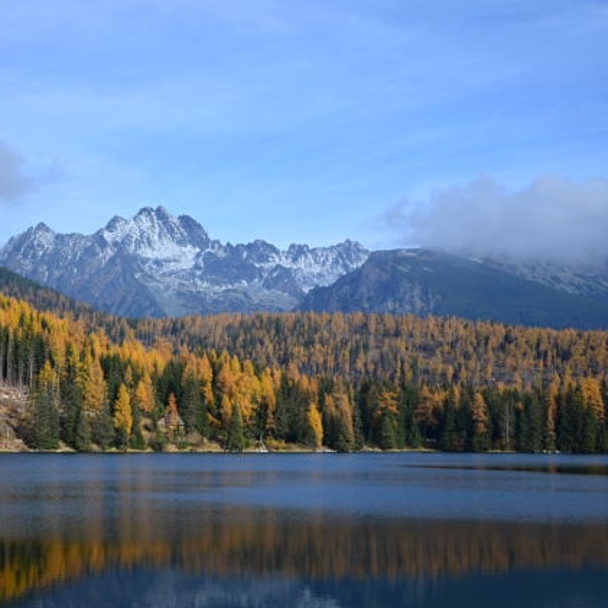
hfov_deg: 27.4
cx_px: 169
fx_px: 1232
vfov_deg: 27.7
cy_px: 307
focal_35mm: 62
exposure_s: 1/400
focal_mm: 32
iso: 100
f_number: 4.2
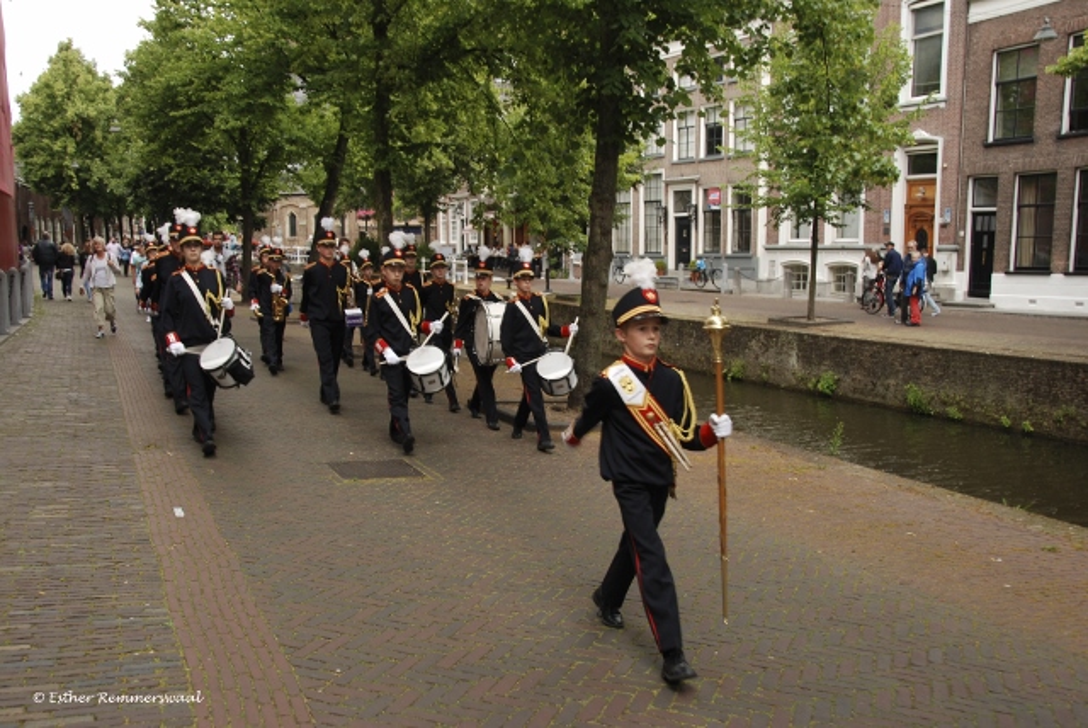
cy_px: 364
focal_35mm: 33
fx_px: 998
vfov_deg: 40.0
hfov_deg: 57.2
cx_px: 544
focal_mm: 22
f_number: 8
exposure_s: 1/60
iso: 100
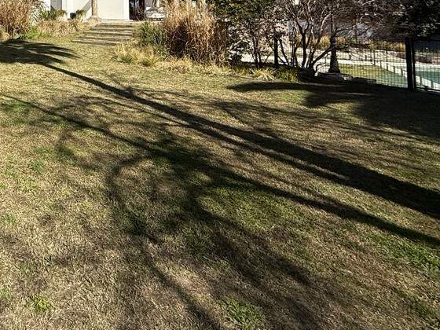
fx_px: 381
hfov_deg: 51.7
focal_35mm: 30
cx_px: 31
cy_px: -7
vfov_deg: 40.4
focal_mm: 2.22
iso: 50
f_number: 2.2
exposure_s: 1/3460
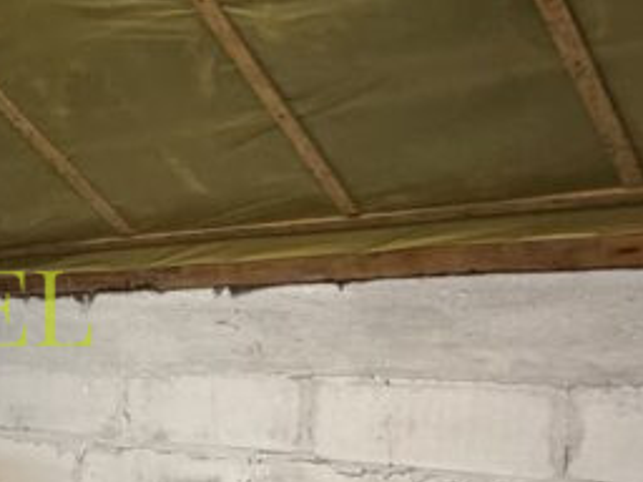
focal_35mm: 56
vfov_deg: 25.7
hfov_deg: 29.1
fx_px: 1040
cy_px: 379
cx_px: -151
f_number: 2.2
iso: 1000
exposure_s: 1/50
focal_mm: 2.22
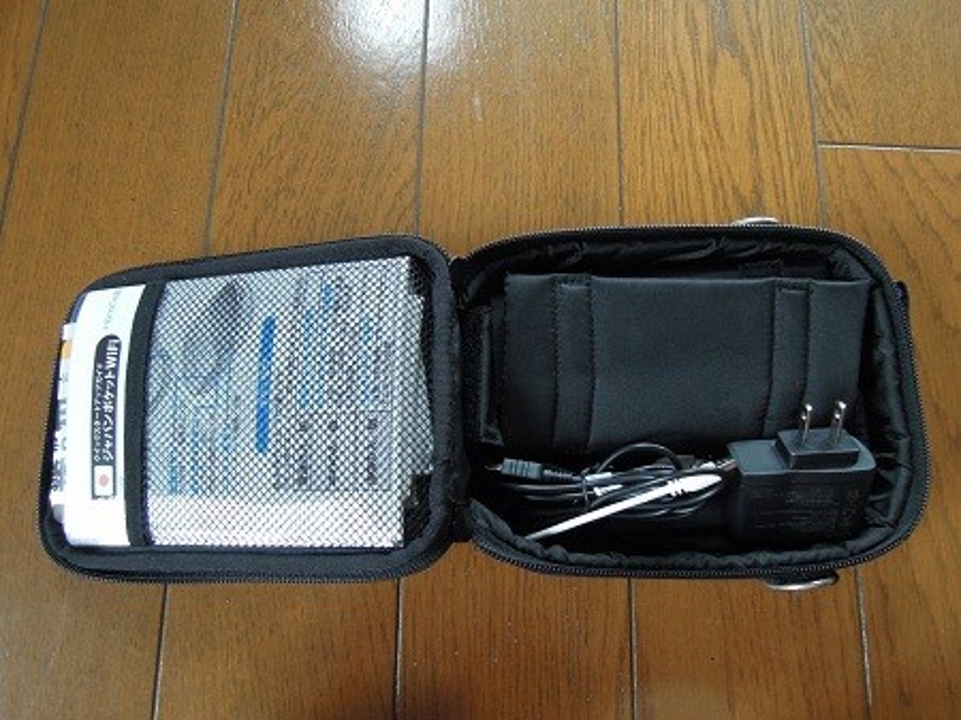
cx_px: 480
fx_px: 666
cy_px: 360
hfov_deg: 71.6
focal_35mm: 24
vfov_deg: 56.8
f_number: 2.8
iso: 400
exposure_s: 1/20
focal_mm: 4.3
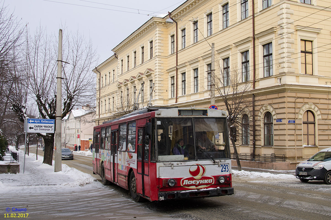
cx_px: 166
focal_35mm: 36
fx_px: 331
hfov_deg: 53.2
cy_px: 110
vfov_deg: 36.8
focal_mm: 24
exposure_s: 1/320
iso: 125
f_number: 6.3
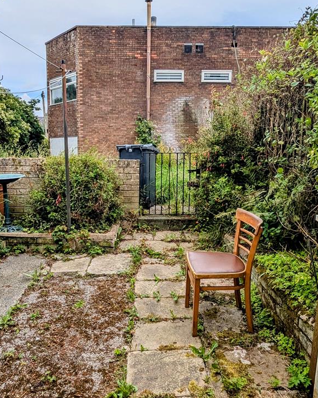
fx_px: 306
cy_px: 190
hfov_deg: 54.9
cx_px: 149
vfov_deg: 66.0
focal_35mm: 26
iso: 48
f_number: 2.2
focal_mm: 2.35
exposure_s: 1/1460
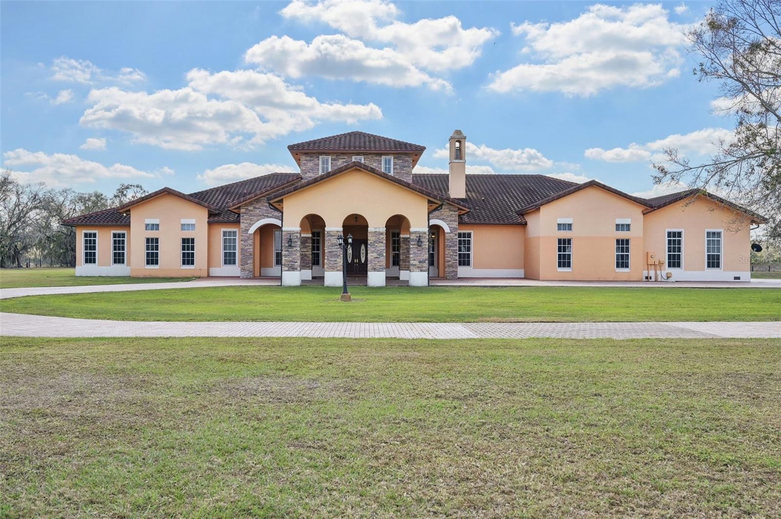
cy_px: 260
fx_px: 650
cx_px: 390
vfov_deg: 43.5
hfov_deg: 62.0
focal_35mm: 30
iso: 400
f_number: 8
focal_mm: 30
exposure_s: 1/800
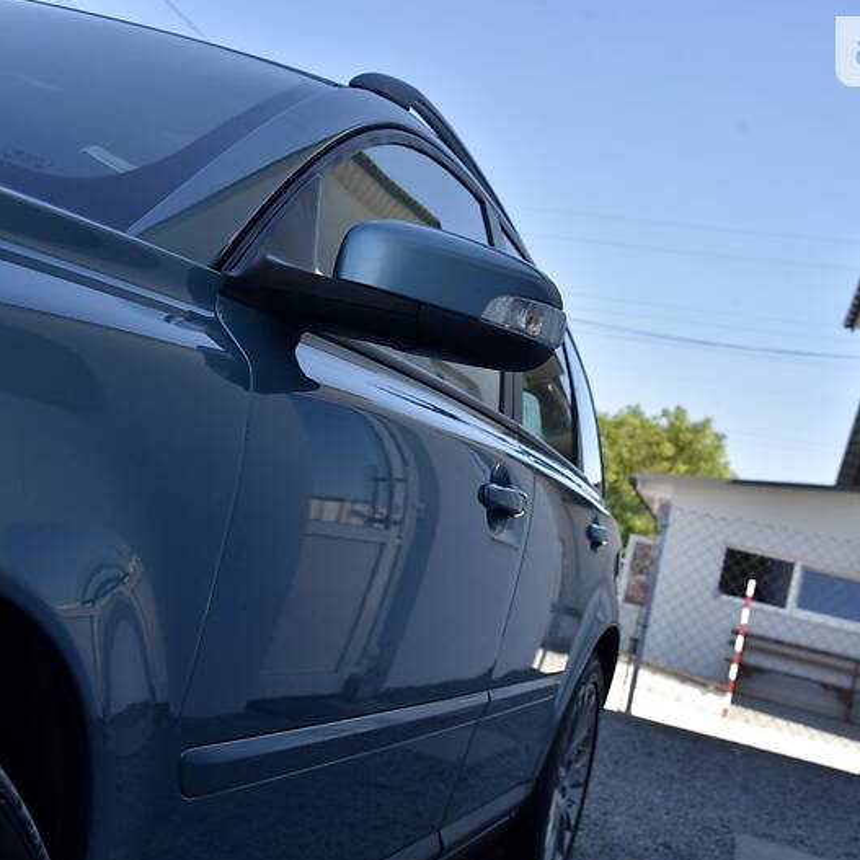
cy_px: 432
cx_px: 442
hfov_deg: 34.7
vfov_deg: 34.7
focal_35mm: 49
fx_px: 1377
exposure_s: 1/250
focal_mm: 38
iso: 250
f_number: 8
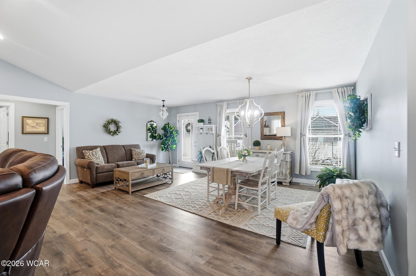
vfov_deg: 77.2
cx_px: 208
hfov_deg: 100.5
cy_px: 138
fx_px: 173
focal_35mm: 15
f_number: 8
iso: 125
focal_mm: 10
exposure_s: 1/125
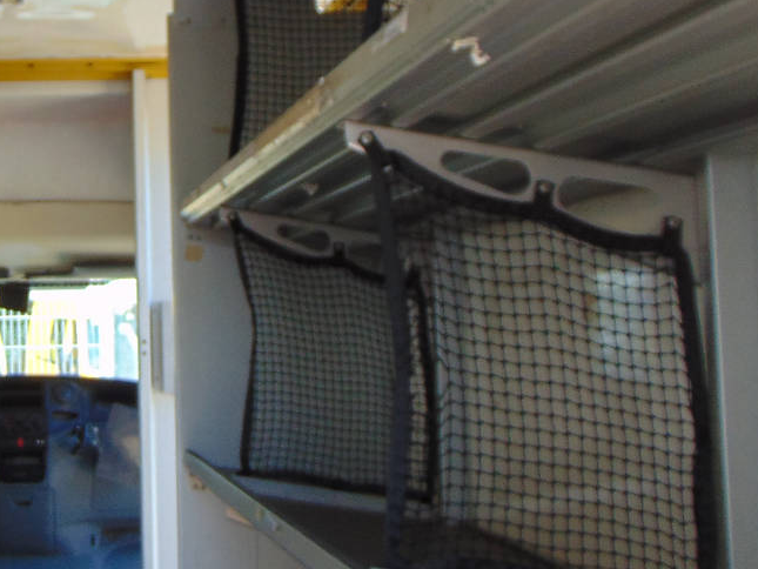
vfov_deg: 23.6
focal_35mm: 62
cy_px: 240
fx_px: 1358
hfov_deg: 29.5
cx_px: 33
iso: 80
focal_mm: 4.5
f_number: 3
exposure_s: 1/160
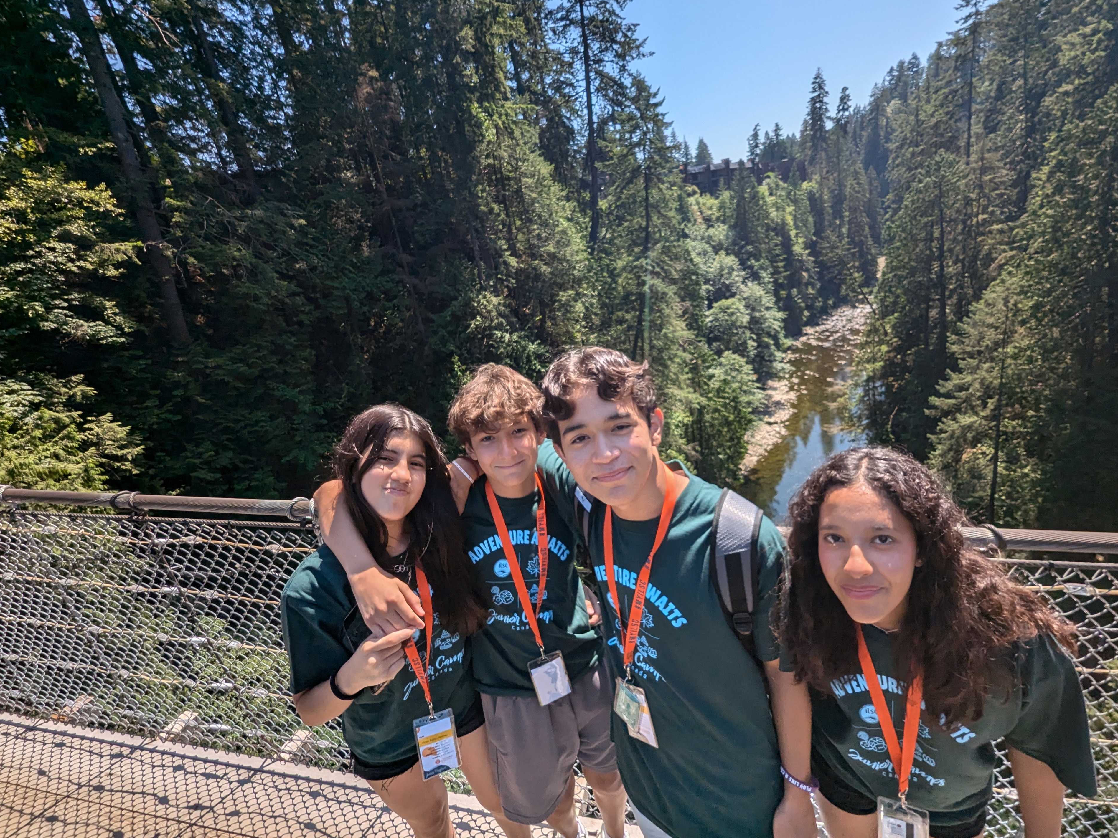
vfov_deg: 85.6
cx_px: 598
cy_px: 404
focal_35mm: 14
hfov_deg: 101.9
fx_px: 452
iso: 45
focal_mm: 1.95
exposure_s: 1/1529
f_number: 2.2
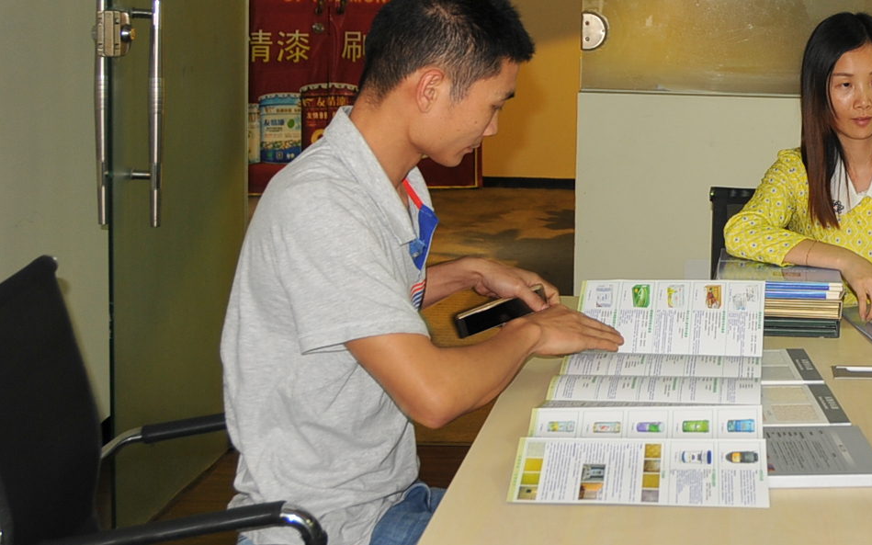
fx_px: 1640
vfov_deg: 18.6
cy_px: 88
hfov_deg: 27.3
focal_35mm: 69
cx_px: 955
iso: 200
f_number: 3.5
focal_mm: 20
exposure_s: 1/30
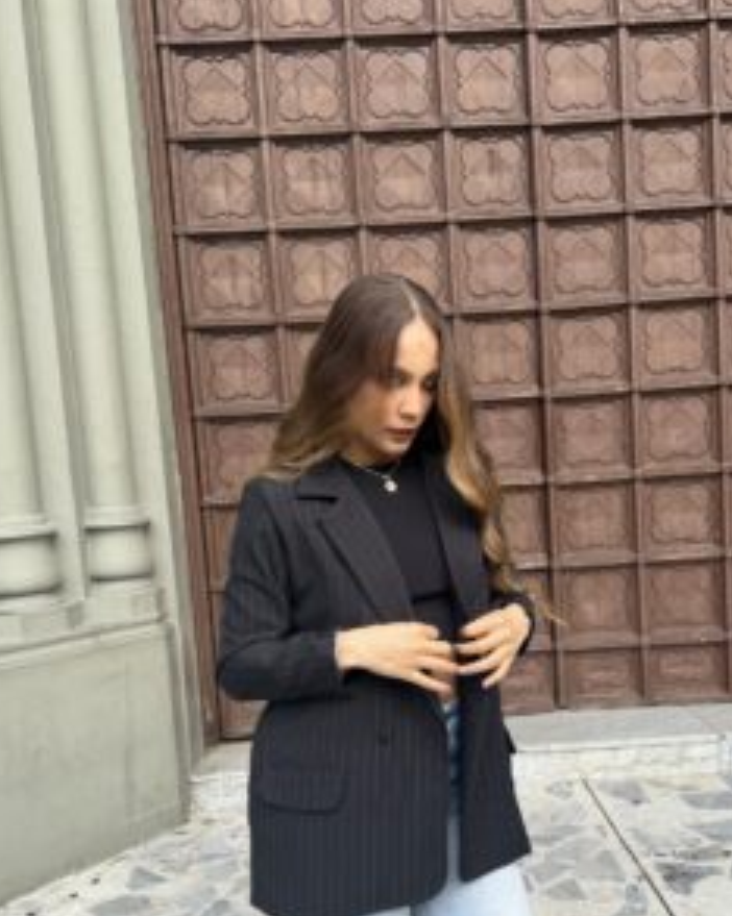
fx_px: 867
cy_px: 550
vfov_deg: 55.3
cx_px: 419
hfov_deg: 45.6
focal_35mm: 32
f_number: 1.78
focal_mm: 6.76
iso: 80
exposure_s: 1/1060
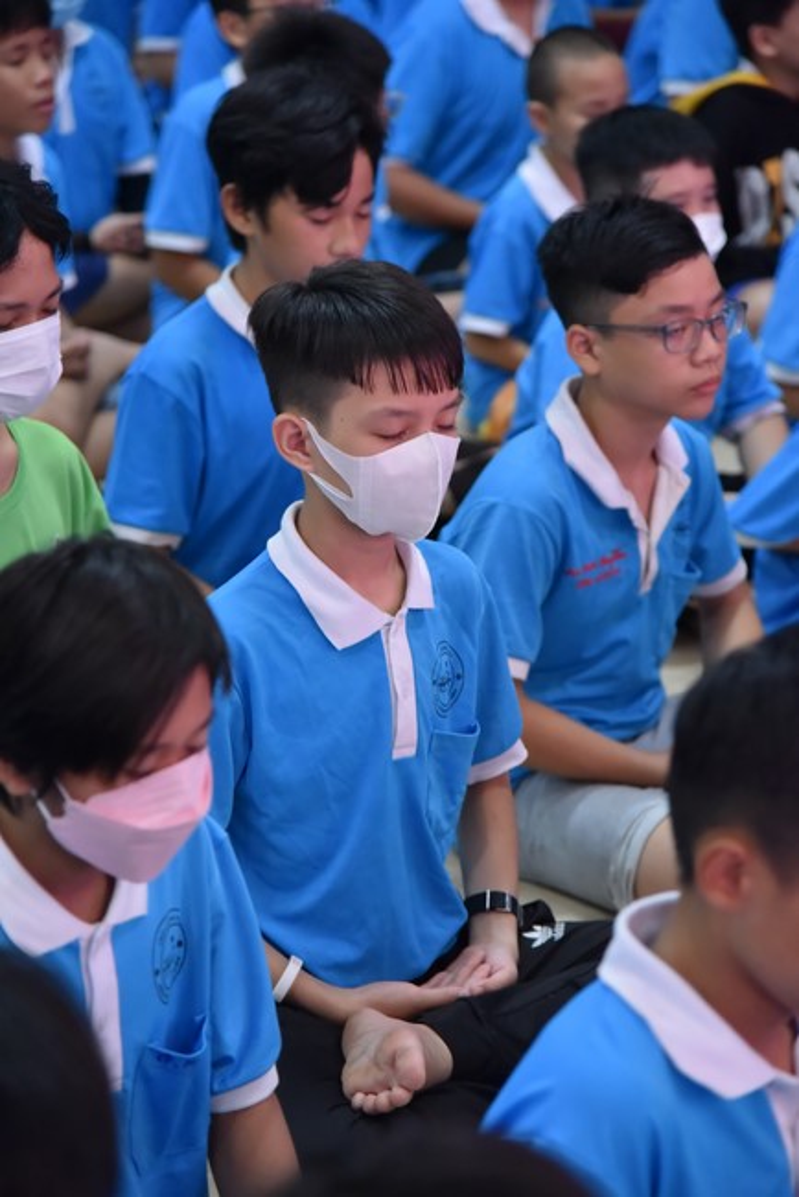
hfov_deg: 11.4
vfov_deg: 17.1
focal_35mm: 120
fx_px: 3990
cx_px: 400
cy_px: 598
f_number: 4
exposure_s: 1/160
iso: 3200
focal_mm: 120
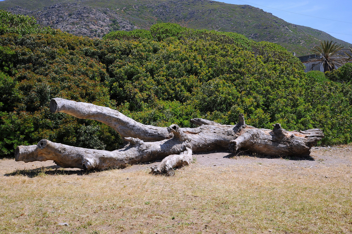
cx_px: 176
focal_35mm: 58
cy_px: 117
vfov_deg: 23.3
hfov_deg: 34.5
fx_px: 567
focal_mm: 58
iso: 400
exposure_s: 1/500
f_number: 9
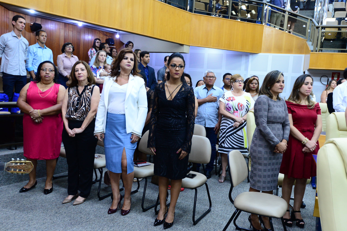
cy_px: 116
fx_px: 337
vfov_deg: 37.9
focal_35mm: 35
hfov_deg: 54.4
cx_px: 174
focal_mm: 35
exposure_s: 1/60
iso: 2500
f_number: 5
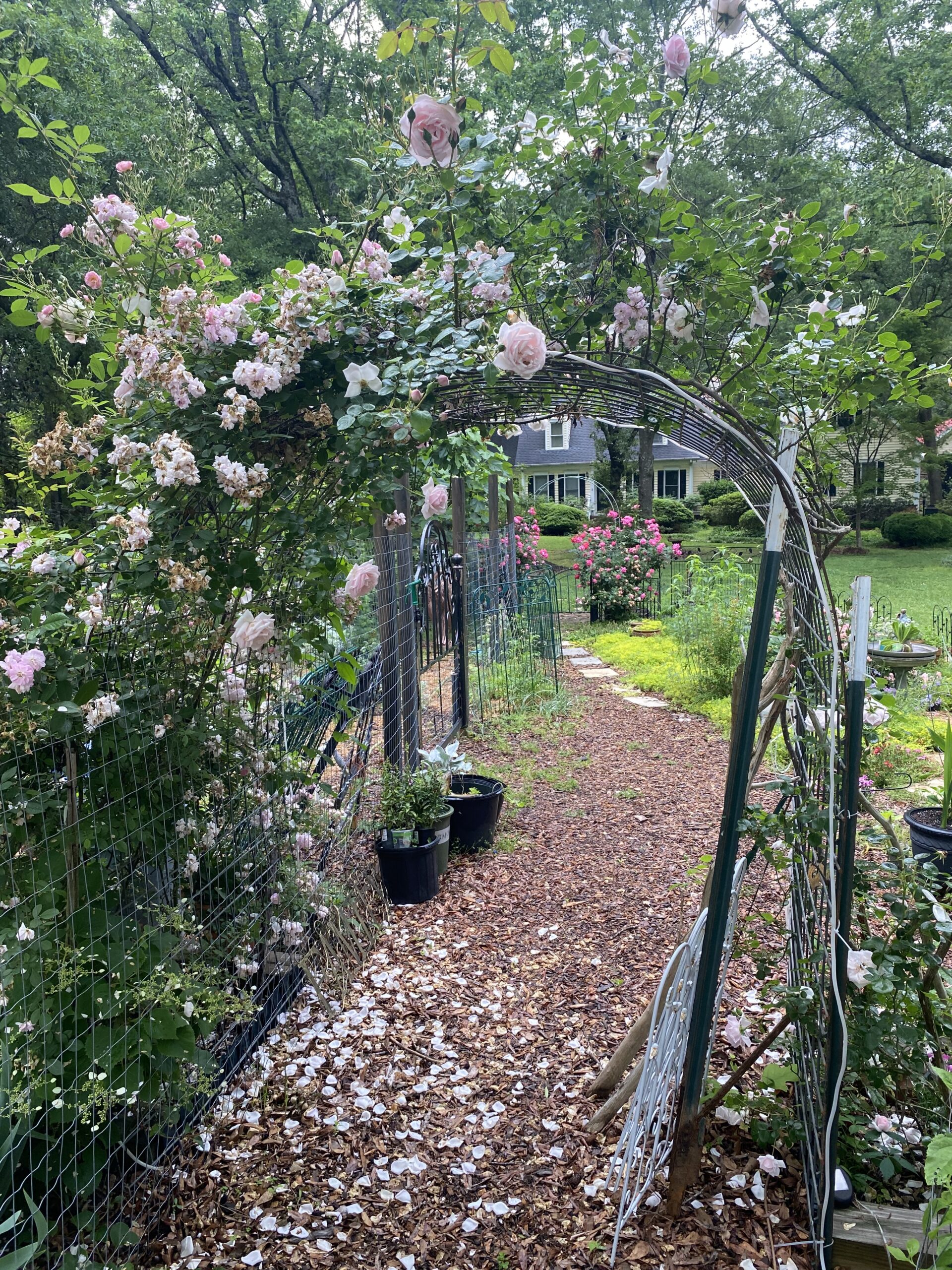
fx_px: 953
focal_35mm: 26
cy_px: 635
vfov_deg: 67.3
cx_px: 476
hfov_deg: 53.1
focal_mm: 4.25
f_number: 1.8
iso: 80
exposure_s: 1/121
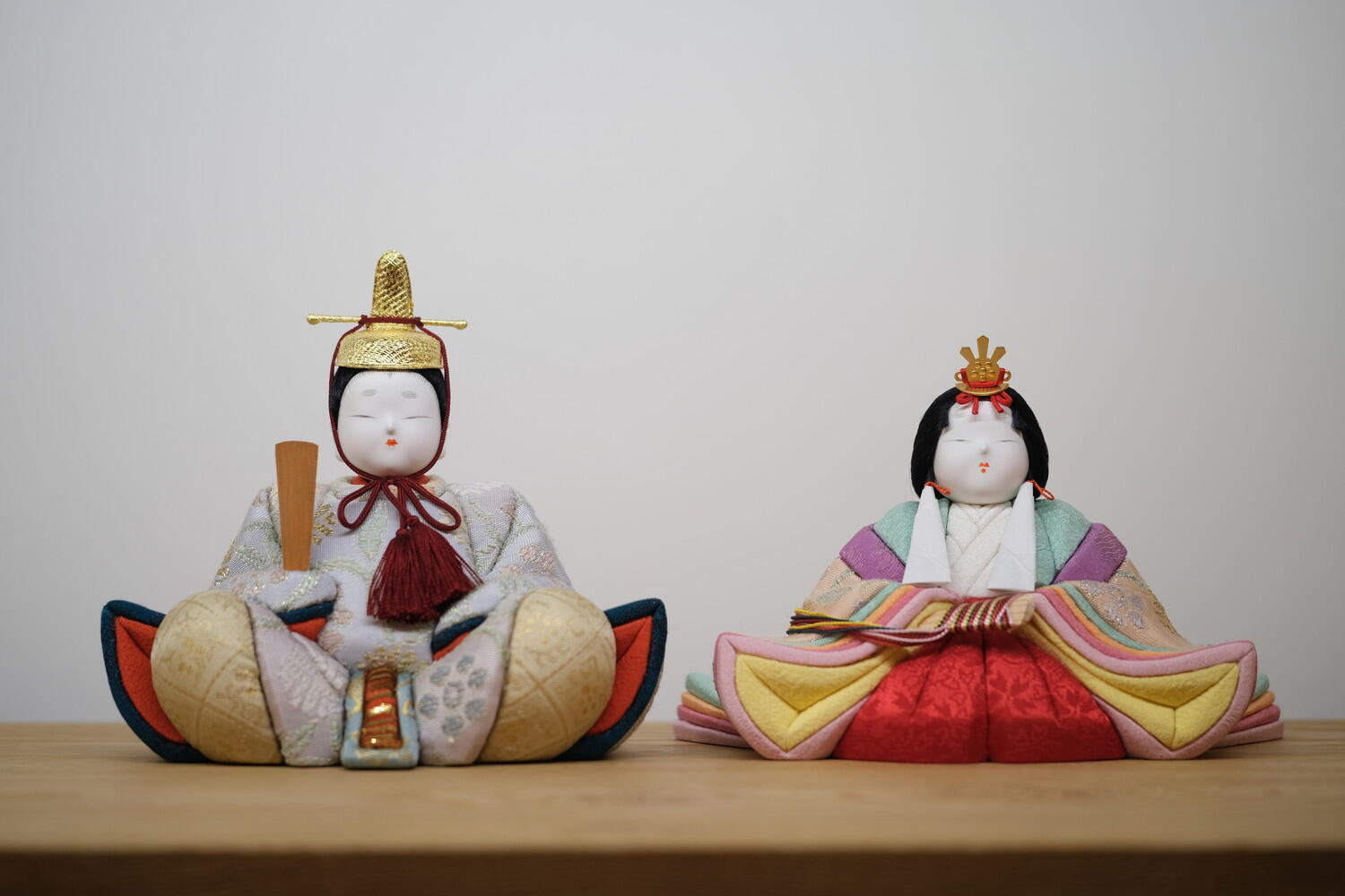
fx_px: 4483
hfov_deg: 17.1
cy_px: 448
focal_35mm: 120
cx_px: 672
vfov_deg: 11.4
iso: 200
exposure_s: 1/42
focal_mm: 80
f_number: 2.8
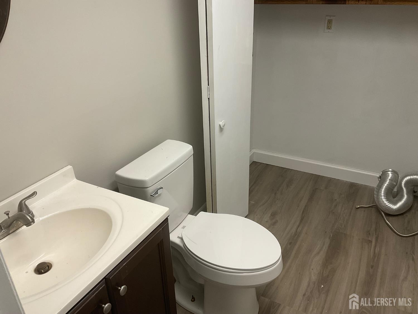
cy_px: 157
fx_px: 350
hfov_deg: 61.7
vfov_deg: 48.2
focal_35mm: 29
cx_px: 209
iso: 50
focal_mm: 3
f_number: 1.8
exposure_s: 1/60
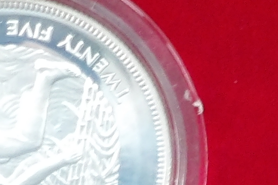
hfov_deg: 7.7
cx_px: 286
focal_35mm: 265
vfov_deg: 5.1
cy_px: -108
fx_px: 2046
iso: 200
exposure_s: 1/27
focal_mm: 6.2
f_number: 4.5
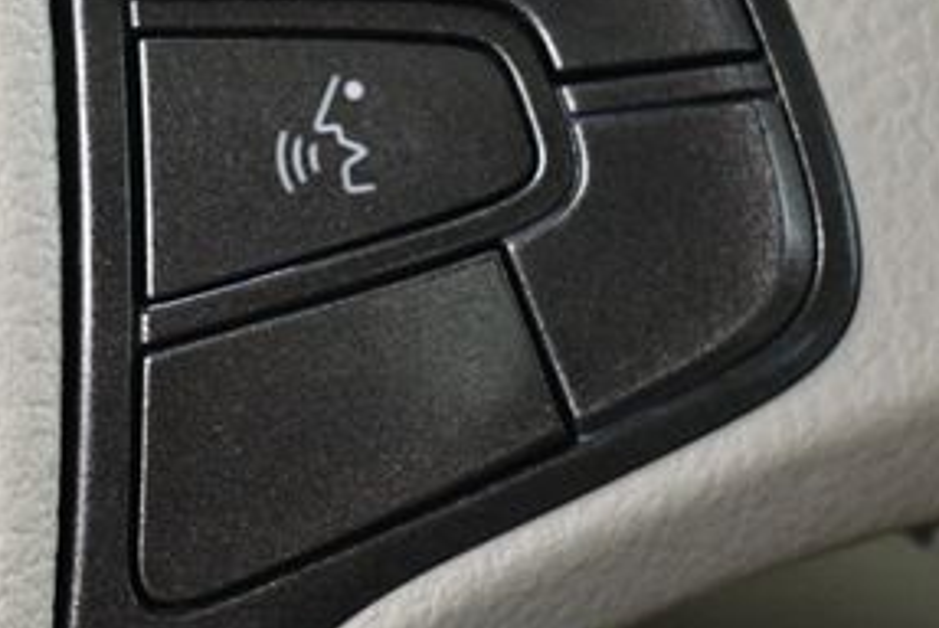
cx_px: 301
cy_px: 101
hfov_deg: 16.3
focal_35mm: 125
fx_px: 3264
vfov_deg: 10.9
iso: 3200
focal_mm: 28
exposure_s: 1/60
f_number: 4.2
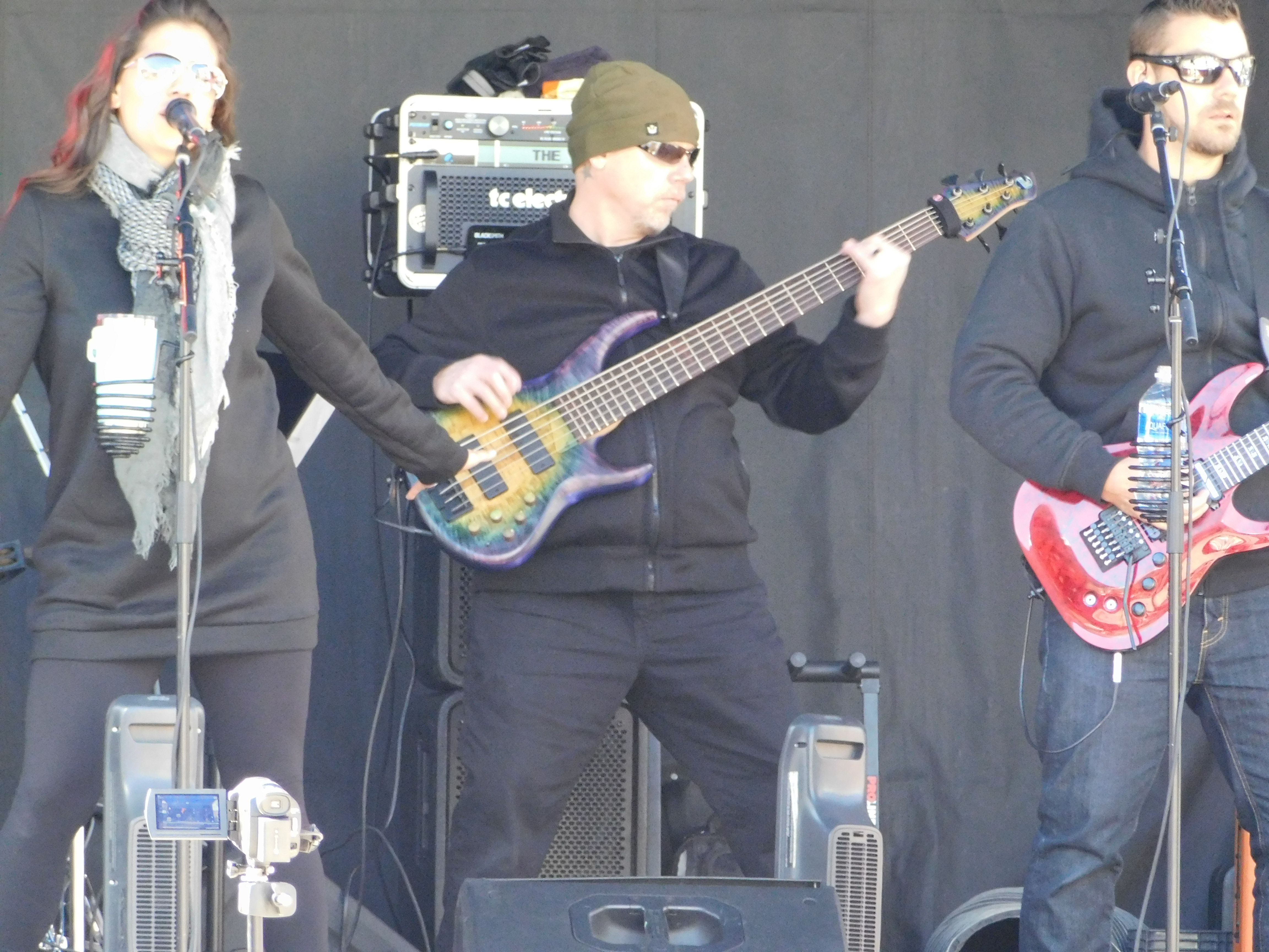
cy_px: 476
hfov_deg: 4.5
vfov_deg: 3.4
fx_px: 16130
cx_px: 634
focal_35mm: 440
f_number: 5.9
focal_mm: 78.1
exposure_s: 1/50
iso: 800
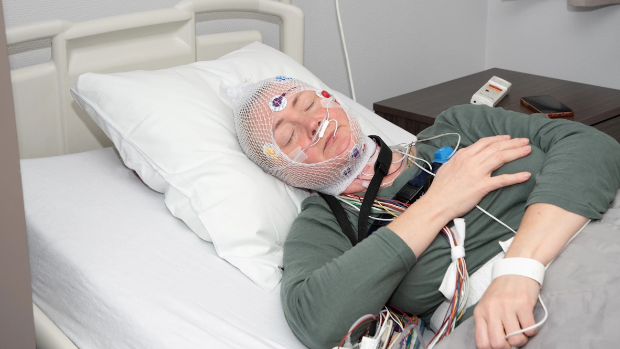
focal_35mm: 67
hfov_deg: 31.4
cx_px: 313
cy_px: 145
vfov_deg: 18.0
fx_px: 1102
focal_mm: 42
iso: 100
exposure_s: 1/125
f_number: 5.6
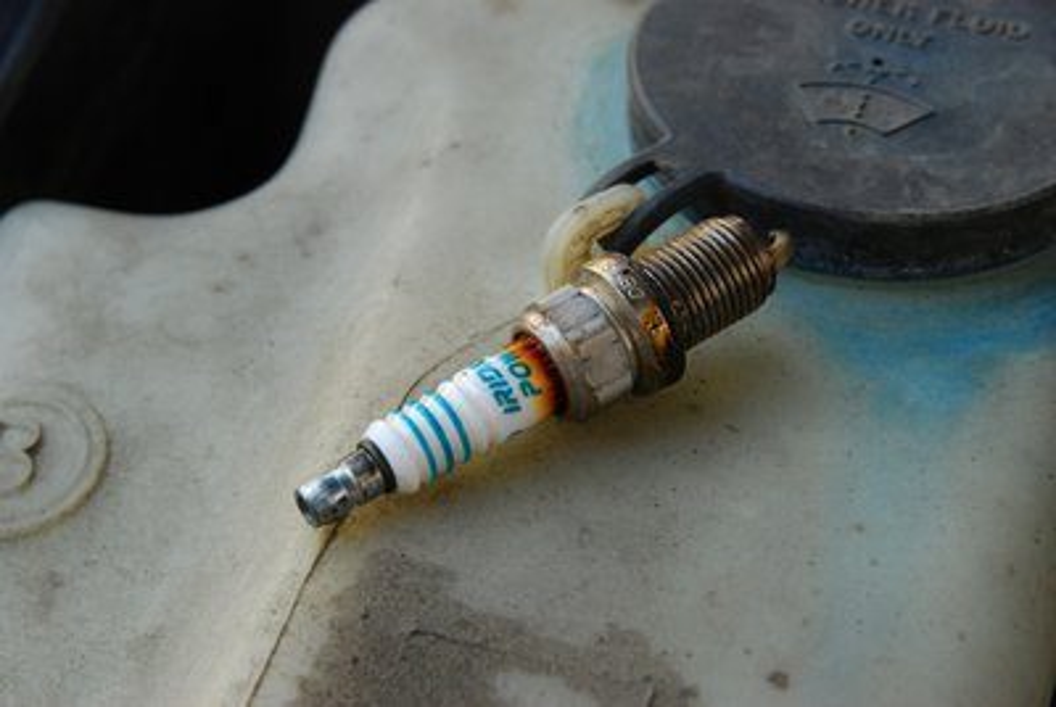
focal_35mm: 105
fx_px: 3085
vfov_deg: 13.1
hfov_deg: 19.4
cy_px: 354
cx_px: 528
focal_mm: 70
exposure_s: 1/200
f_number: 9
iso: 500
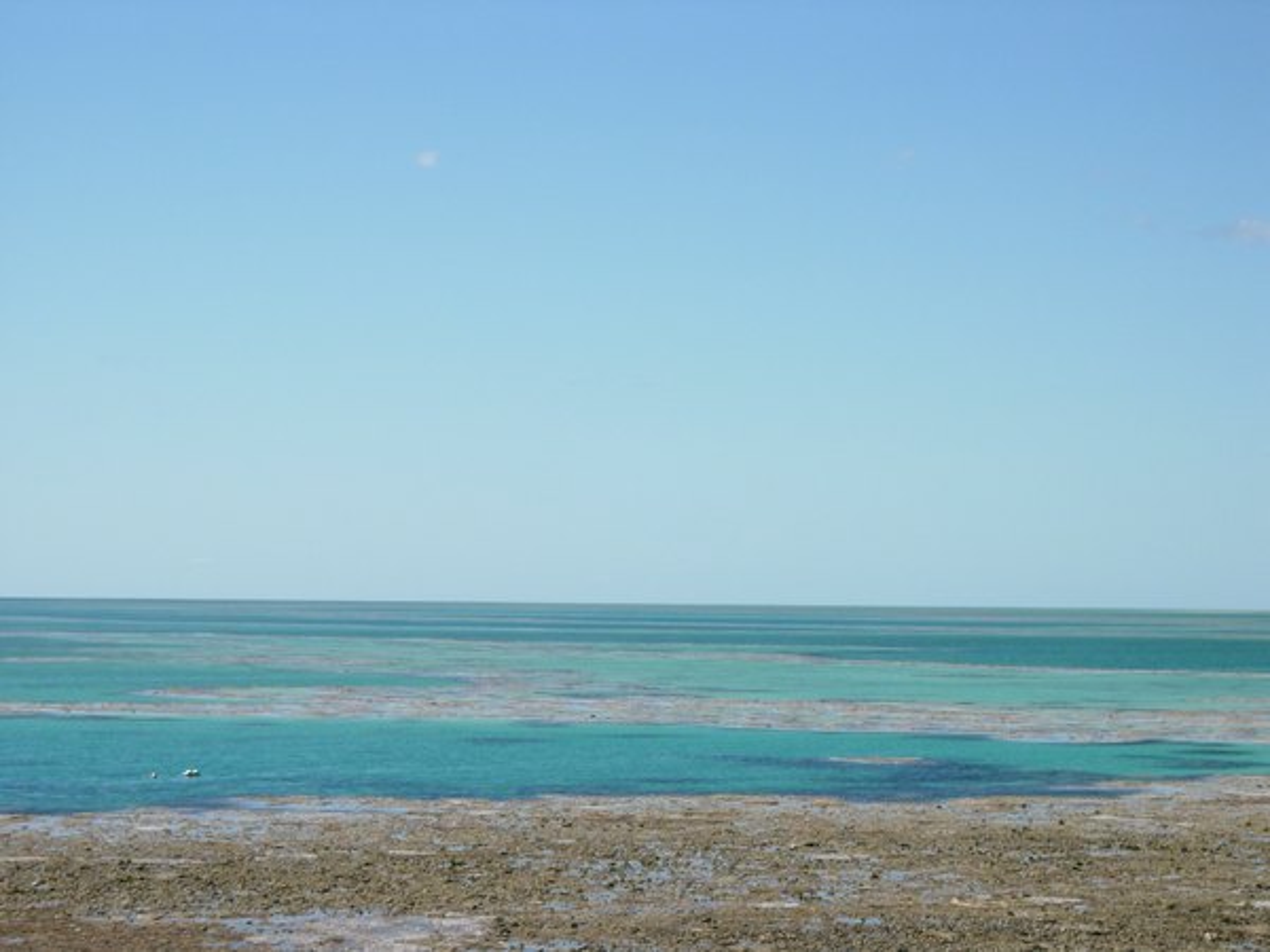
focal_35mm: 113
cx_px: 635
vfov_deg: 13.1
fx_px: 4146
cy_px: 476
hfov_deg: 17.4
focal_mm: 23.4
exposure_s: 1/296
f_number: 8.2
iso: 79
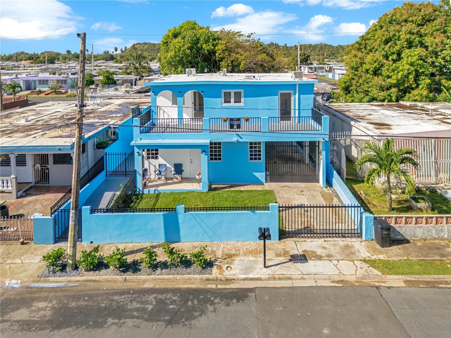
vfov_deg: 56.8
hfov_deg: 71.6
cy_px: 169
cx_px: 226
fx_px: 313
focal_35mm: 24
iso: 140
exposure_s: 1/3000
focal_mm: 6.72
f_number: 1.7
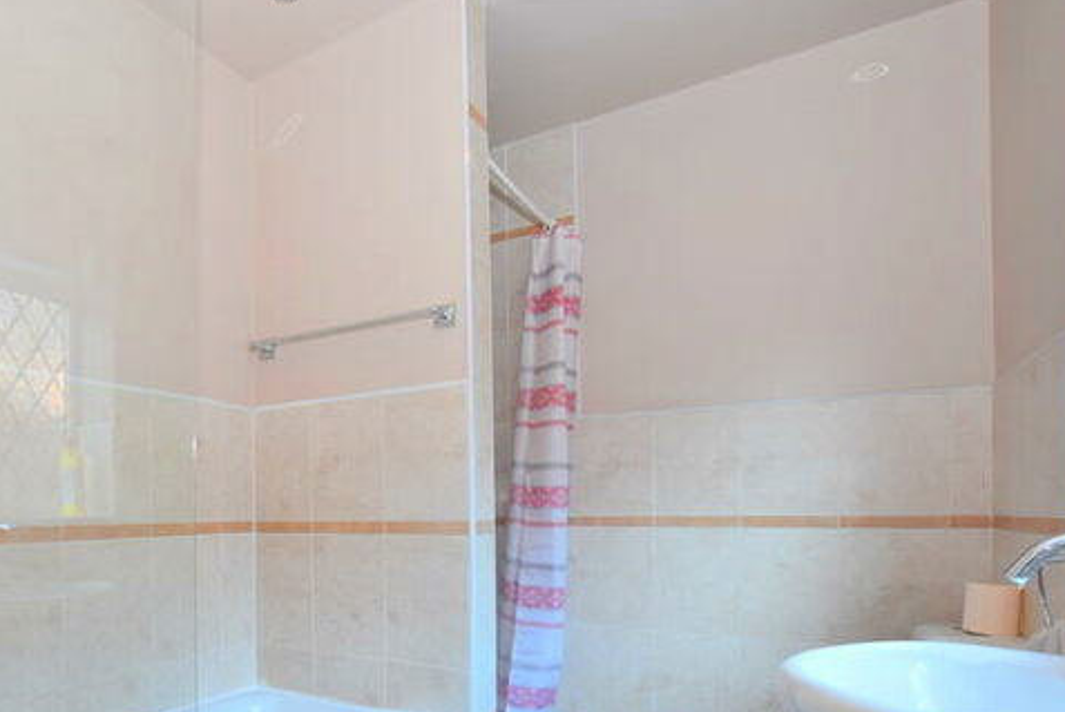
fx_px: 651
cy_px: 511
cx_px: 368
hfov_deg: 76.4
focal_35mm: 22
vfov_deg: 55.3
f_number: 4.5
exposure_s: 1/80
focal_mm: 10
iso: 800
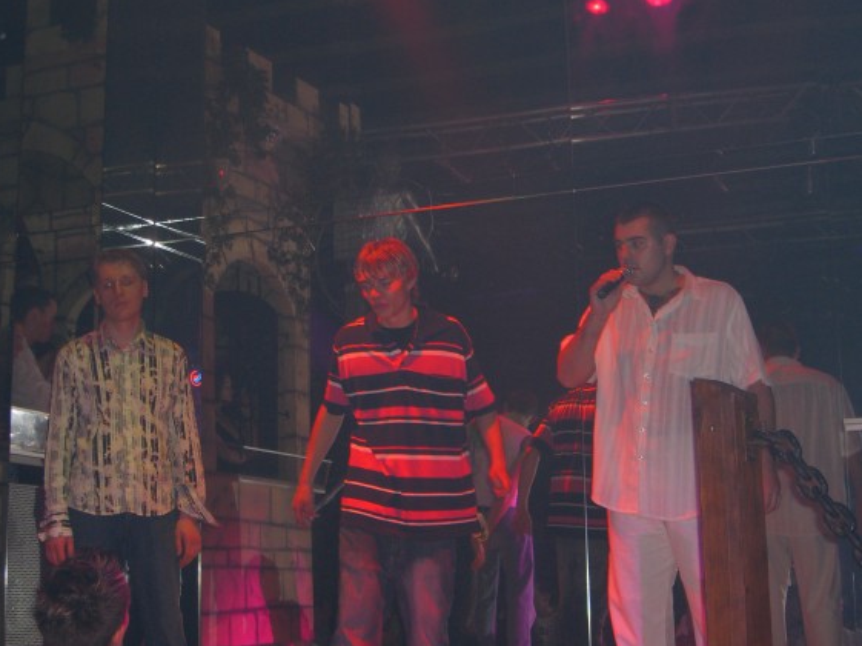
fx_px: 1518
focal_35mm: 61
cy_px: 315
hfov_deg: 31.7
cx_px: 444
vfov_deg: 24.0
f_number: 3.6
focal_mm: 11.8
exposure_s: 1/60
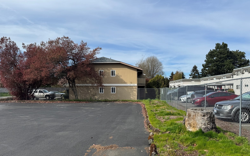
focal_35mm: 26
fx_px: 177
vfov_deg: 47.3
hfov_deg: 70.4
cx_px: 125
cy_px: 93
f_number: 1.78
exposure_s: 1/4310
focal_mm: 6.76
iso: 80
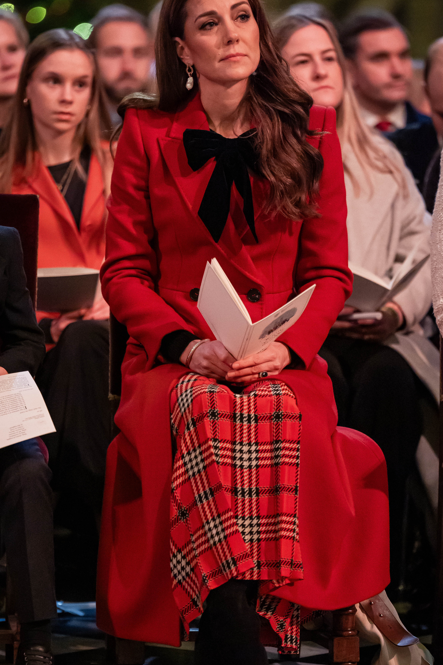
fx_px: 4079
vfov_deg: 9.3
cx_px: 219
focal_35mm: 221
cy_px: 341
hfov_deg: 6.2
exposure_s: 1/100
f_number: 2.8
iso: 5000
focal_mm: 180
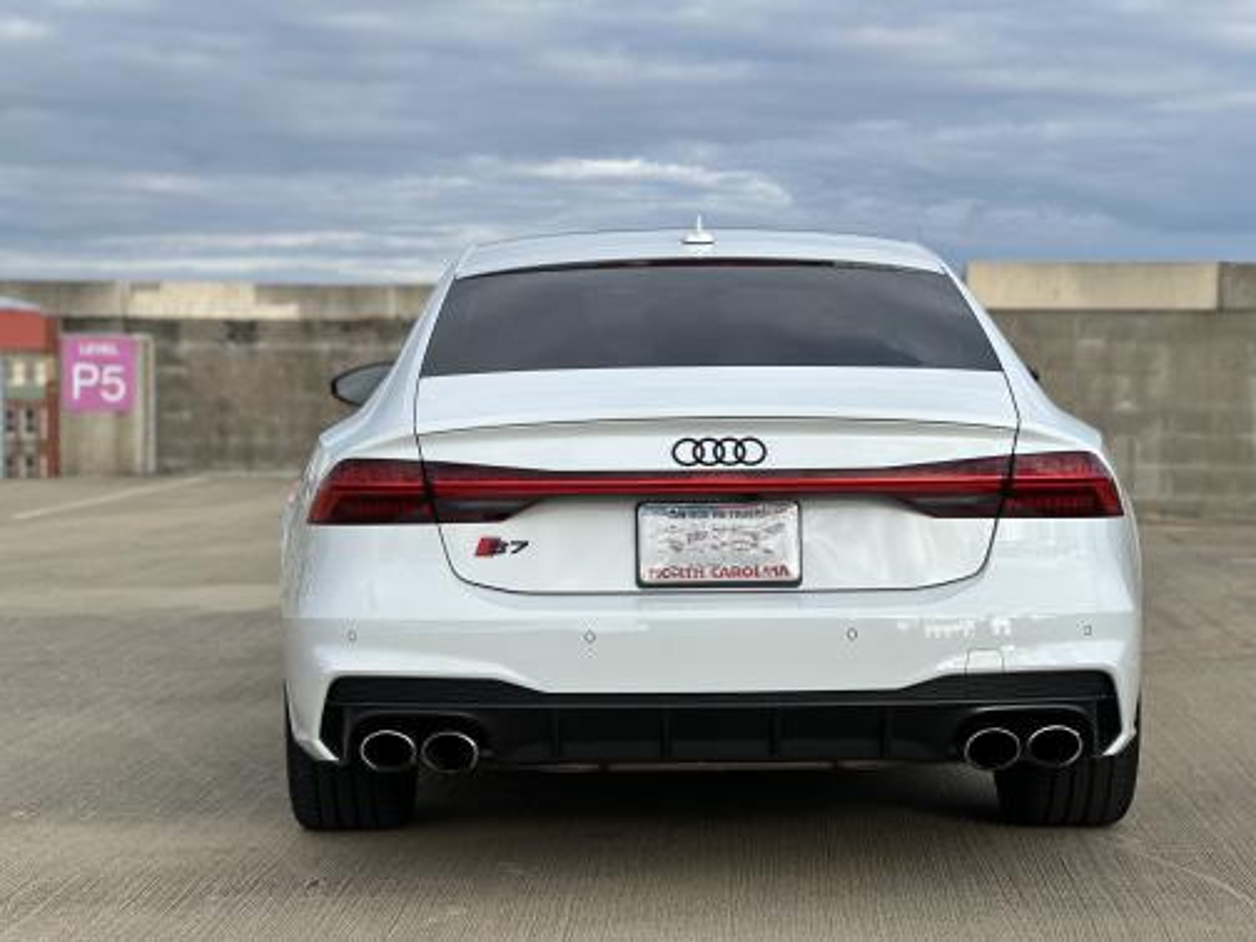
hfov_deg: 25.3
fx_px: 2794
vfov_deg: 19.1
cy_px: 471
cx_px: 628
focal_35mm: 77
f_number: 2.8
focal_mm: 9
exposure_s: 1/389
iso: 32
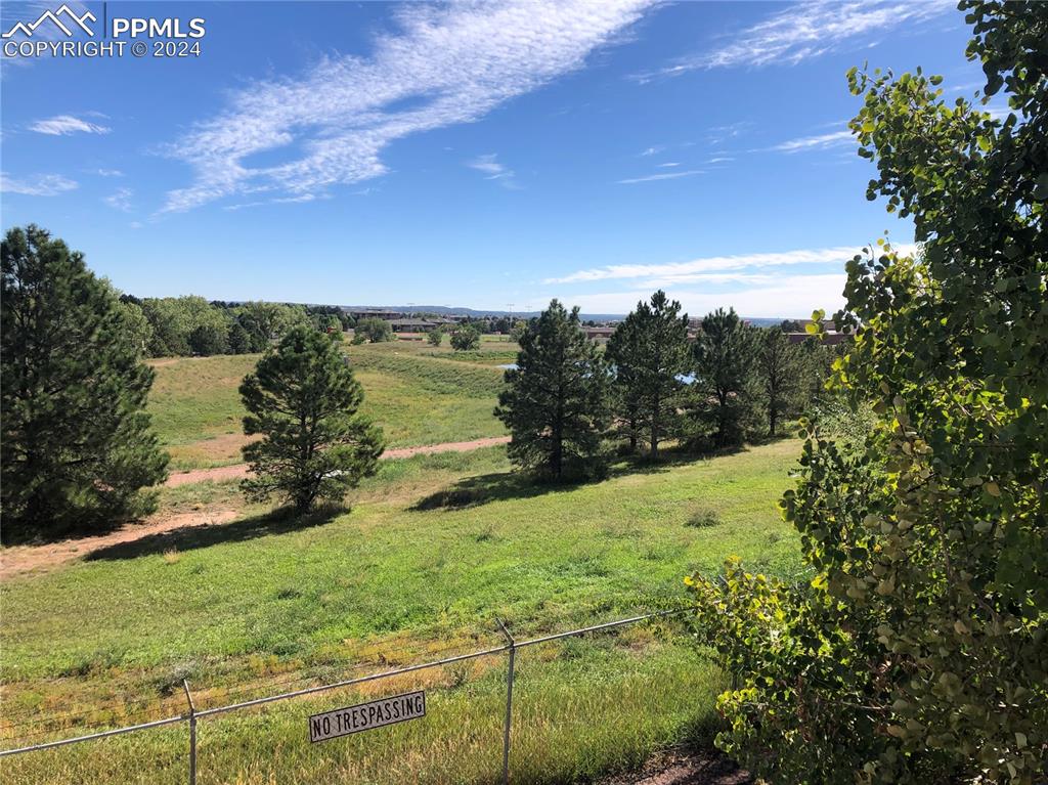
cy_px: 392
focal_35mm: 28
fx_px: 847
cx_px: 524
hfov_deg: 63.5
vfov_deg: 49.7
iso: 20
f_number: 1.8
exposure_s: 1/2208
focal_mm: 3.99
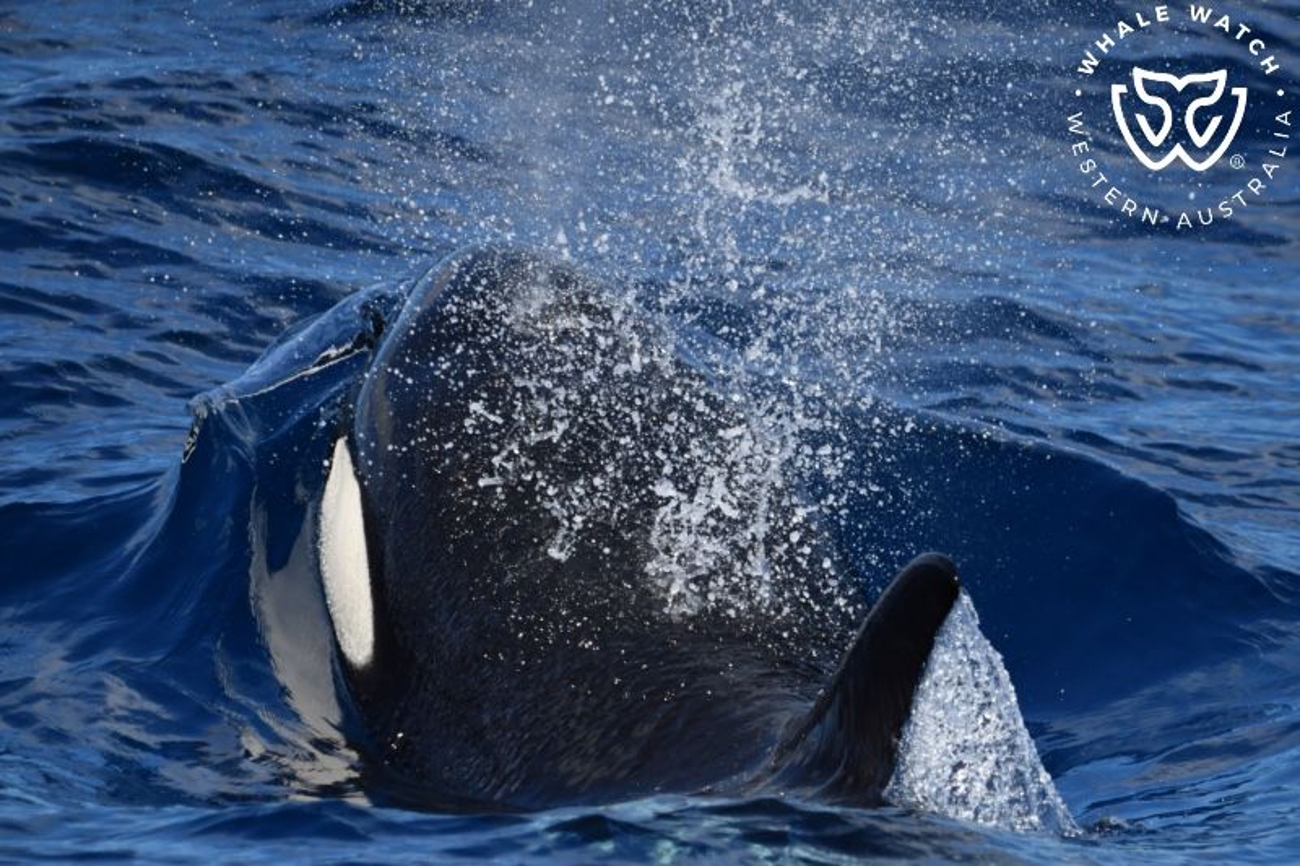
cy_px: 433
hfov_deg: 4.9
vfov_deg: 3.3
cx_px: 650
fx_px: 15163
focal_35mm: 420
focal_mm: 420
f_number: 6
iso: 900
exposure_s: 1/8000
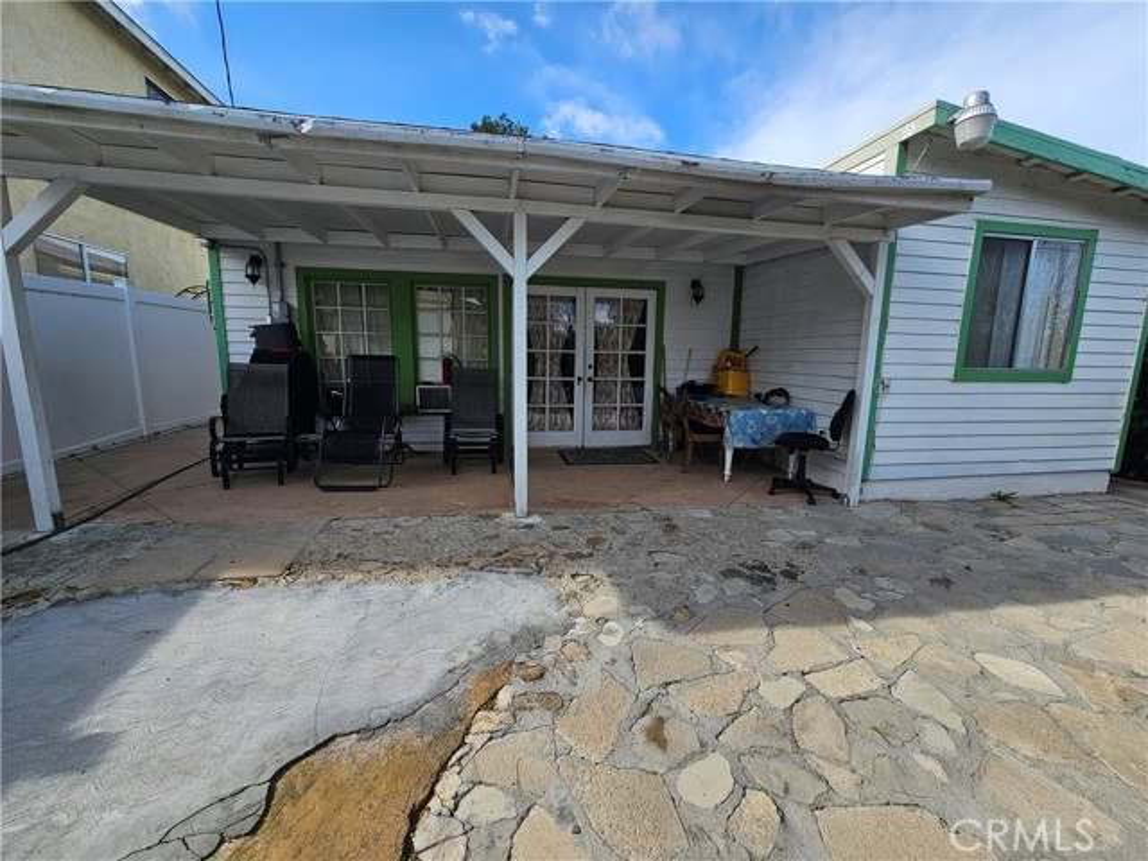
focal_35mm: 13
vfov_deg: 89.9
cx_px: 574
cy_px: 430
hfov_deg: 106.2
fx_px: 431
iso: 50
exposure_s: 1/1123
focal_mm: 2.2
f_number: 2.2
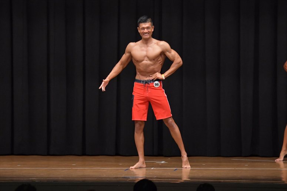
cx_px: 144
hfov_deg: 10.2
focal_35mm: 202
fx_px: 1610
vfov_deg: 6.8
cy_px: 96
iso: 6400
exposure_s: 1/400
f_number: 5.6
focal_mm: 135
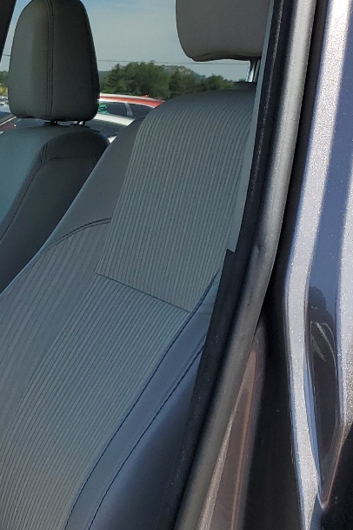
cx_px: -213
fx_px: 1044
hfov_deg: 16.9
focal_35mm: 71
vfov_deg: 28.3
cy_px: 358
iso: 50
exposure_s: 1/1667
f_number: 1.5
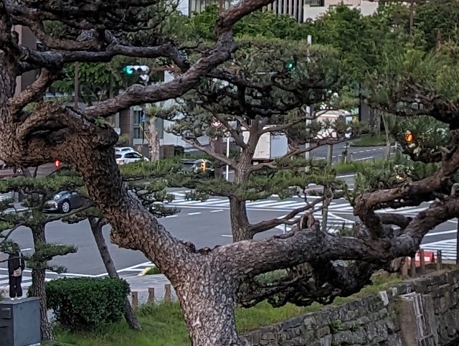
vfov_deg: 9.7
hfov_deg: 12.4
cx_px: -181
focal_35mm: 153
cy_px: 314
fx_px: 2032
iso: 23
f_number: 1.68
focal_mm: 6.9
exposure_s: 1/49.9
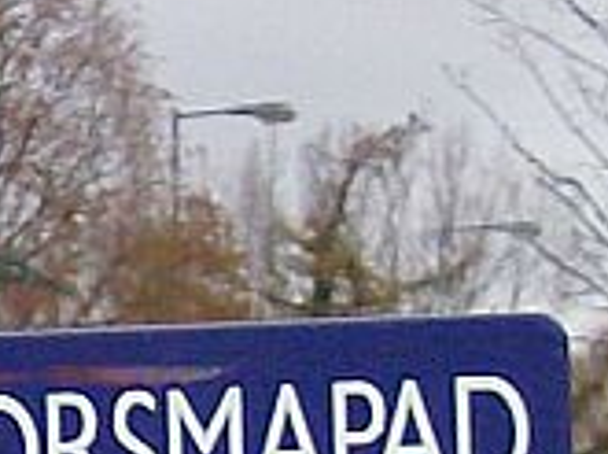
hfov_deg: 4.5
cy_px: 404
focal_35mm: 434
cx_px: -866
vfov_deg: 3.4
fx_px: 7606
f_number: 3.7
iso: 200
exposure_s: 1/91.3
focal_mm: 11.6
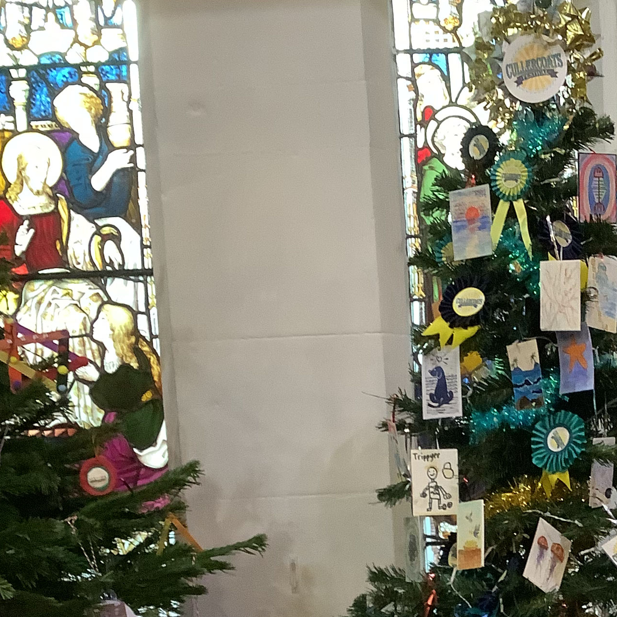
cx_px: 573
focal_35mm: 70
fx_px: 1412
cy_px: 581
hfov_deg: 23.9
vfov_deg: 23.8
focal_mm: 3.3
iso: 320
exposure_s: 1/33
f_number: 2.4
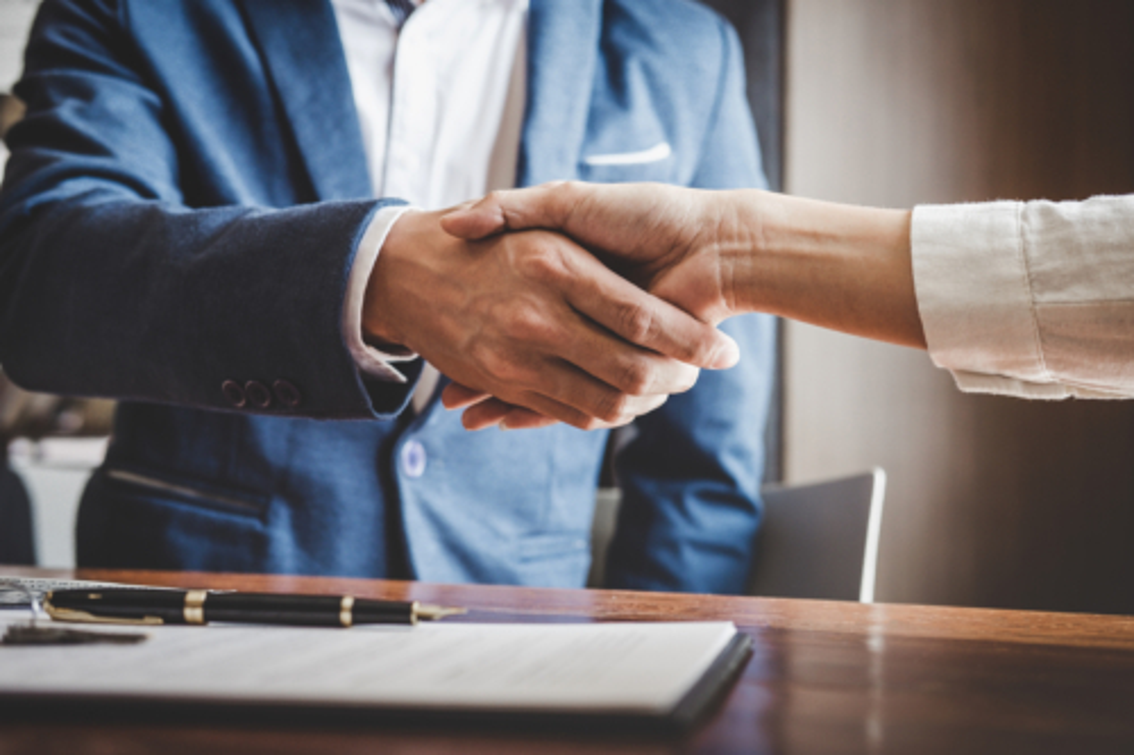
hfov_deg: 37.5
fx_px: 1669
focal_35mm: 53
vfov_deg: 25.5
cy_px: 378
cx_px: 567
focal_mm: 35
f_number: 3.2
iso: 400
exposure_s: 1/100
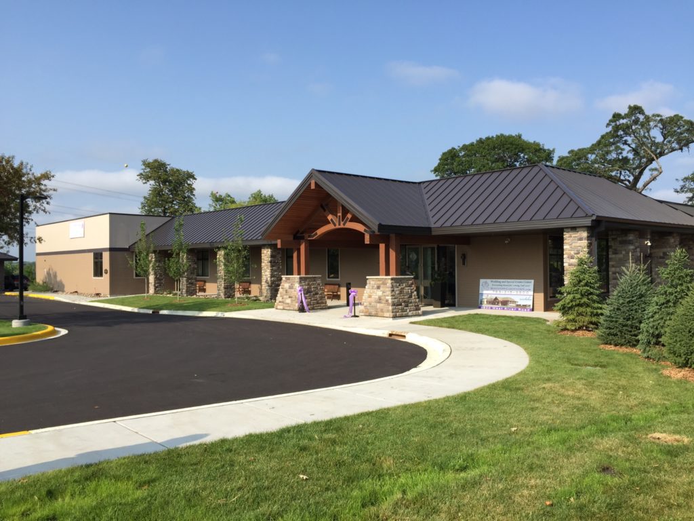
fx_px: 581
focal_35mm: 29
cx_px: 347
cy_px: 260
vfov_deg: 48.2
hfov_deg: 61.7
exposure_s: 1/1319
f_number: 2.2
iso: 32
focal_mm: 4.15
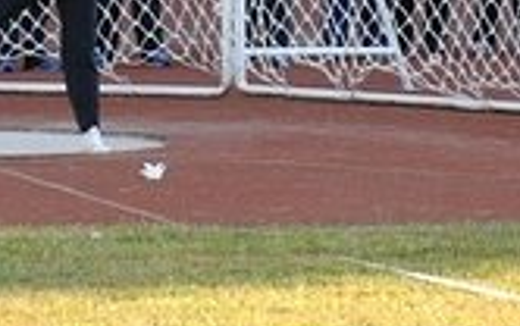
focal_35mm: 437
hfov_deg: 4.8
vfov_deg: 3.0
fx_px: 6197
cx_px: 257
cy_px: -323
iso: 500
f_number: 2.8
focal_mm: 70
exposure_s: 1/1600
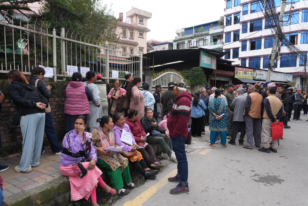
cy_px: 103
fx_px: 205
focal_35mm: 24
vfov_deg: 53.2
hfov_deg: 73.7
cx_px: 154
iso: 200
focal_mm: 16
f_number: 5.6
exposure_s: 1/200
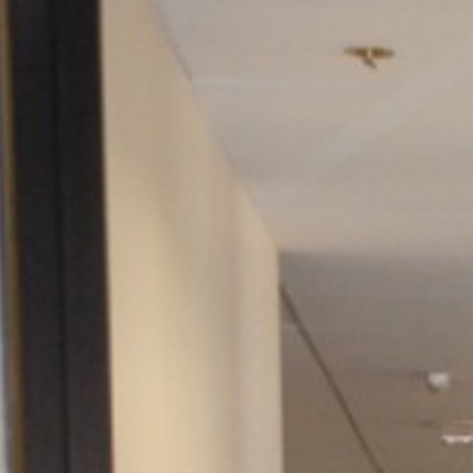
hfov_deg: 7.4
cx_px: 675
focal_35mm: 234
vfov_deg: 7.1
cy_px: 1033
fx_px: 3621
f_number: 5
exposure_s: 1/60
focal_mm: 35
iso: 800
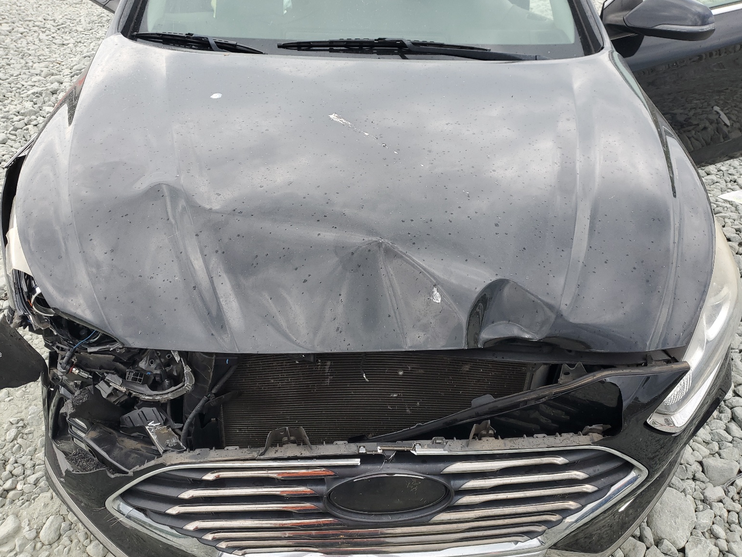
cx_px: 381
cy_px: 278
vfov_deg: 51.4
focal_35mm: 27
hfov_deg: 65.3
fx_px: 579
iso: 50
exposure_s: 1/179
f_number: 1.5
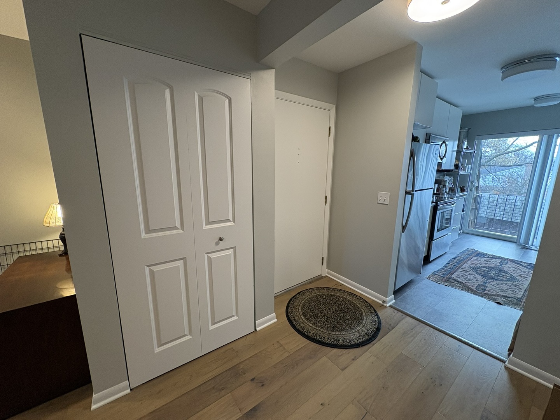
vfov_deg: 85.7
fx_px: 226
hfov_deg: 102.1
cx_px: 280
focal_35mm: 14
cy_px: 210
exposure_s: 1/60
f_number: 2.2
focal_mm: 2.22
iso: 200
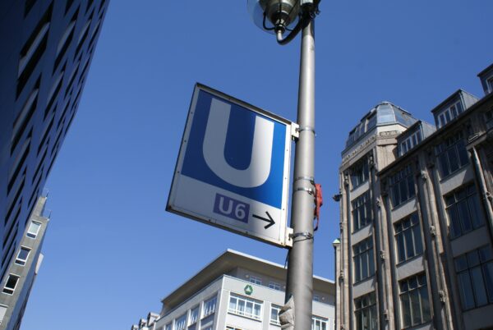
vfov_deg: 43.7
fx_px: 411
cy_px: 165
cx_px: 246
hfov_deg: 61.9
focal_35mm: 30
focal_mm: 20
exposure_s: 1/125
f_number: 10
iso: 100
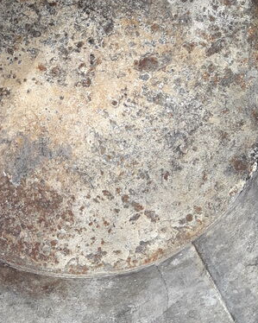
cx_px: 21
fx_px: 745
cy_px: 76
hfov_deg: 19.3
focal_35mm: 78
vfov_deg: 24.2
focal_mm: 3.7
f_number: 1.9
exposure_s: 1/504
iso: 40
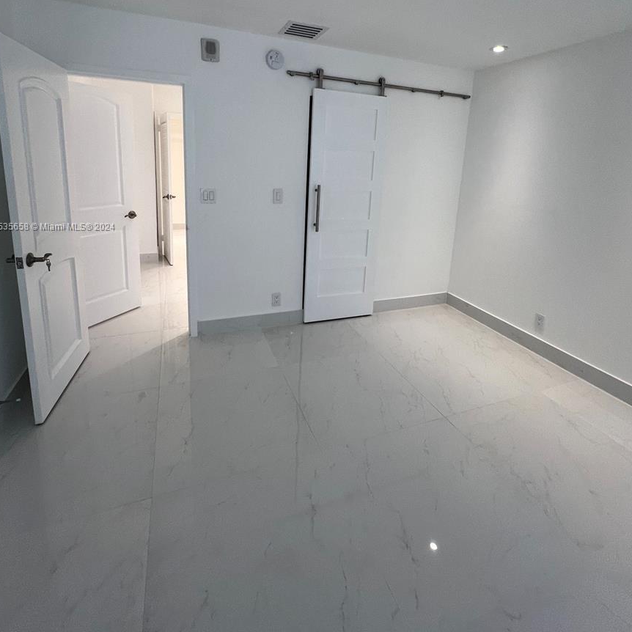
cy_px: 227
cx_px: 310
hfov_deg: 87.4
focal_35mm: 16
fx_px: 330
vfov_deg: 85.3
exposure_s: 1/120
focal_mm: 1.57
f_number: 1.8
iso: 64
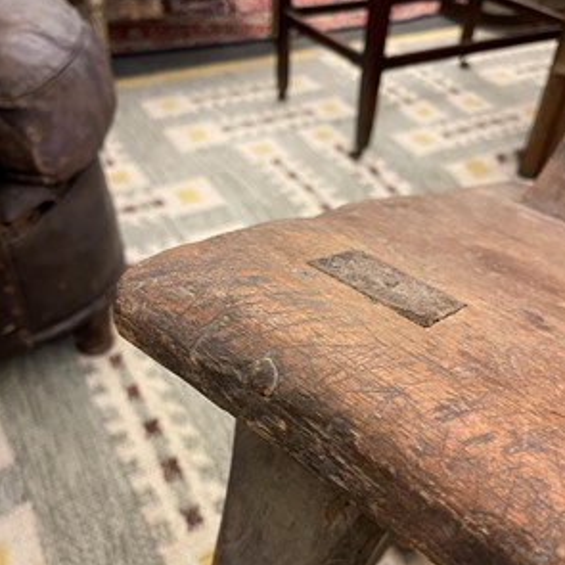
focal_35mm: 30
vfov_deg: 53.6
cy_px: 341
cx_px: 283
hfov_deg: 54.0
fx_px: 554
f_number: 1.6
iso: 400
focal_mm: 5.1
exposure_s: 1/50
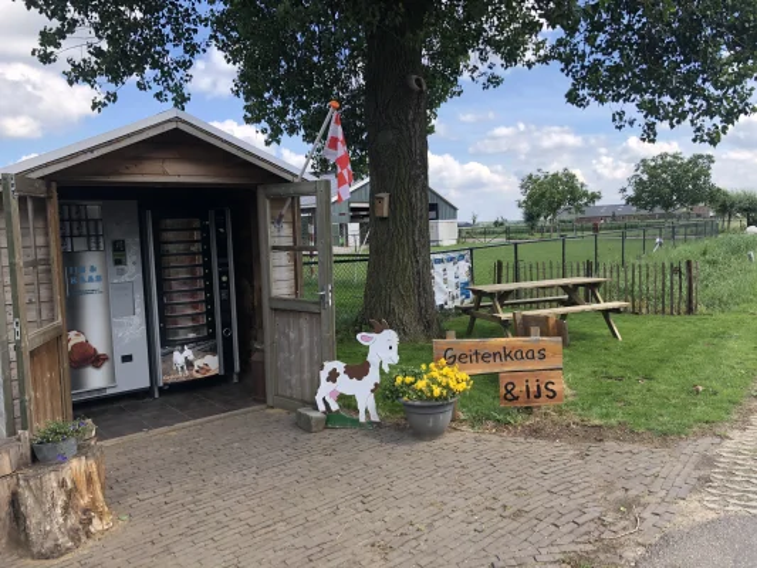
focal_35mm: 28
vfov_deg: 49.8
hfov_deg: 63.4
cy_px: 284
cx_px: 378
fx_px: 612
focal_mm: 3.99
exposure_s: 1/774
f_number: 1.8
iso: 20
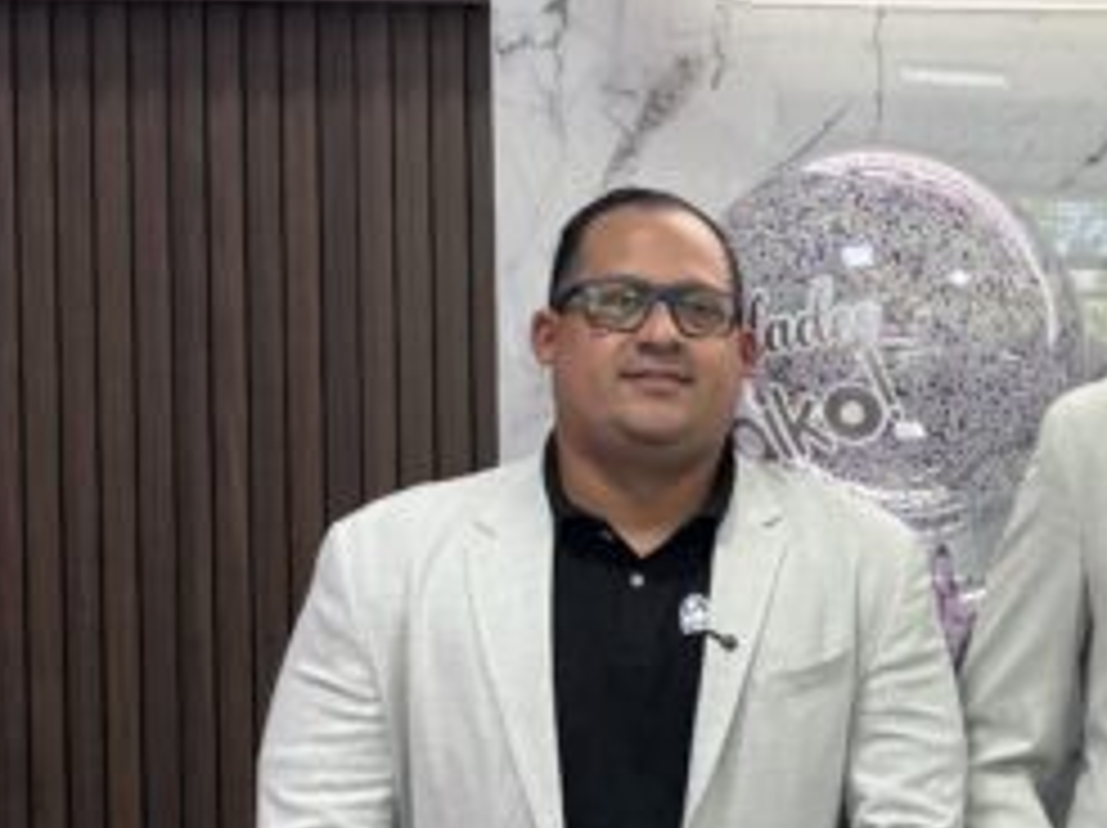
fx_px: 2396
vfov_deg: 19.6
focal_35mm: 75
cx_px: 1400
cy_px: 414
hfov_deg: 23.3
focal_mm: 6.76
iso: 200
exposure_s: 1/232
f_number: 1.78
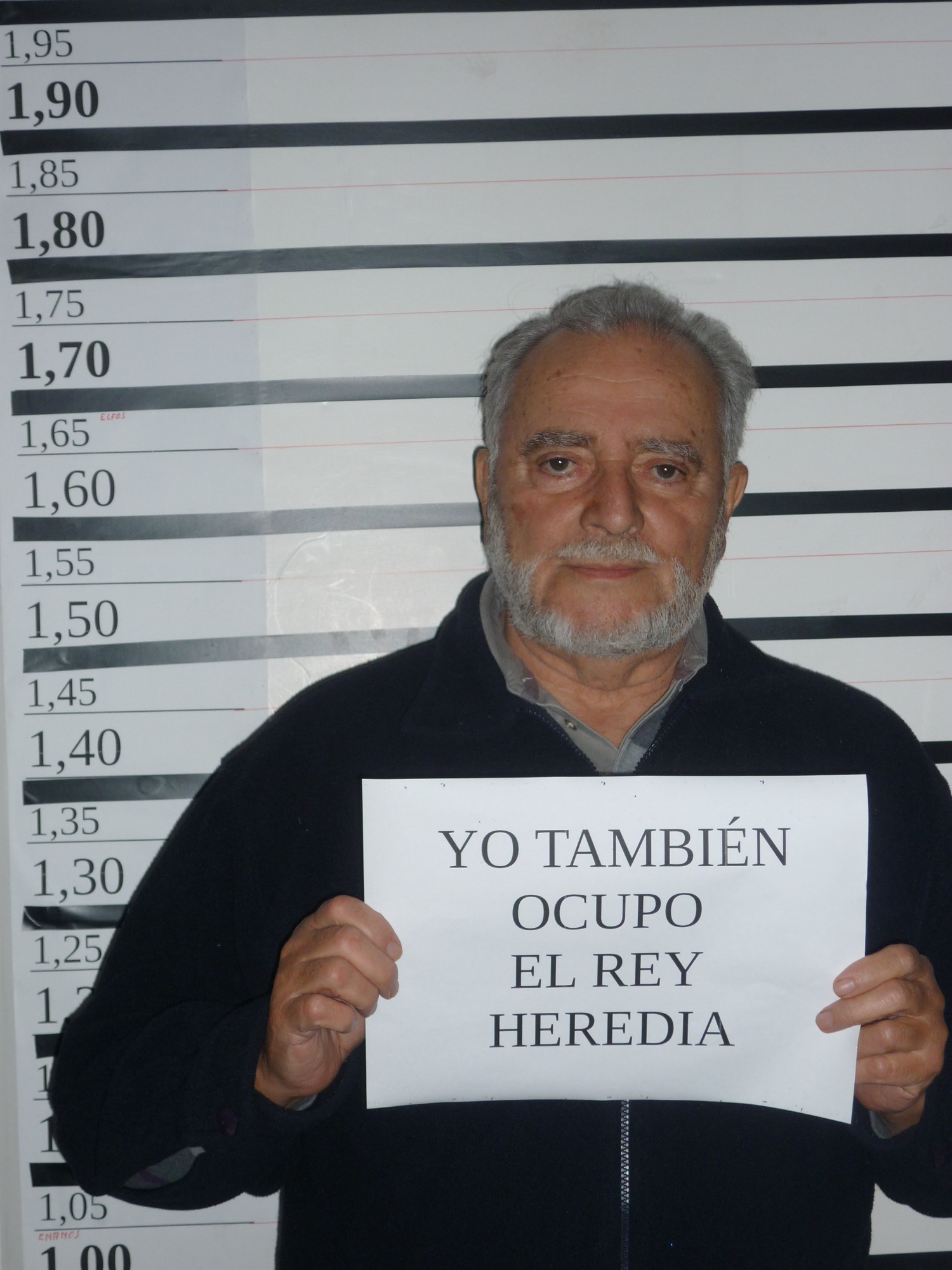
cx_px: 476
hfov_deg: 22.9
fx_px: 2347
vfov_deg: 30.3
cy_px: 635
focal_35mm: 64
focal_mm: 10.6
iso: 100
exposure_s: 1/125
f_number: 3.8
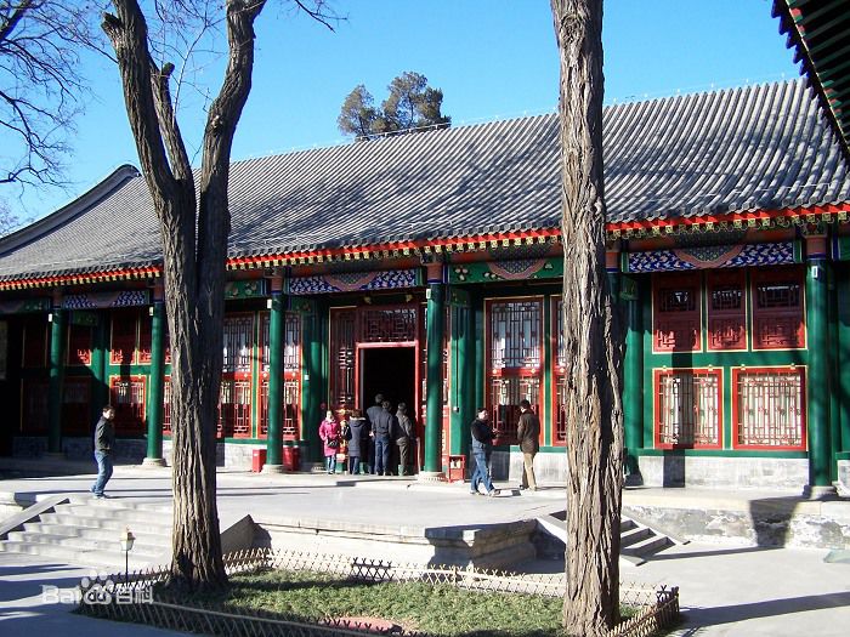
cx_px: 425
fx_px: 933
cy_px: 318
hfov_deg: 49.0
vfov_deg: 37.7
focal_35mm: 38
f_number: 2.8
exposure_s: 1/500
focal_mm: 6.3
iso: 80
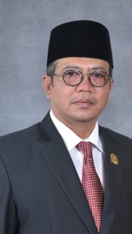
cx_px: 68
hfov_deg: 7.0
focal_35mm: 173
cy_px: 158
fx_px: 1076
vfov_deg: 12.4
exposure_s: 1/125
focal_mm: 120
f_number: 5.6
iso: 640
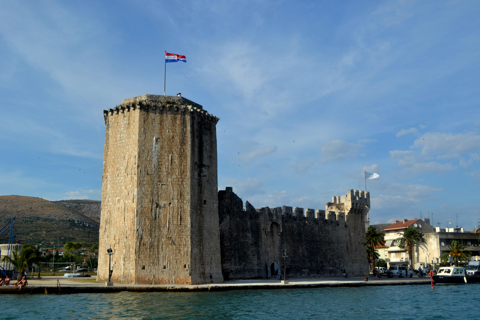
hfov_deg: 53.1
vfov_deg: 36.9
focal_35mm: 36
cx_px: 240
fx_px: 480
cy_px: 160
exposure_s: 1/200
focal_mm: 24
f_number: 7.1
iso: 100
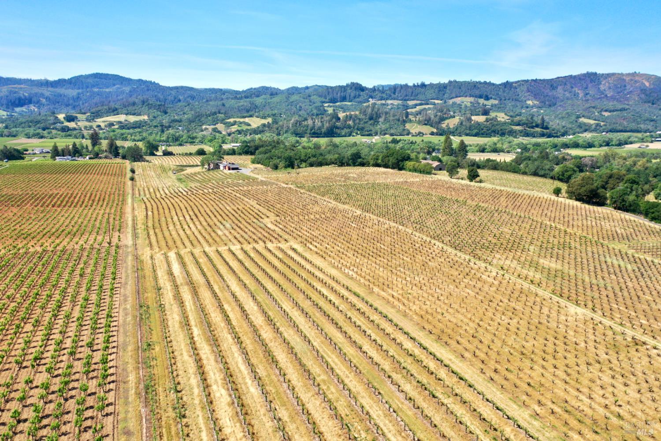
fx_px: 514
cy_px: 220
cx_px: 330
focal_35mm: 28
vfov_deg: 46.4
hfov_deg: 65.5
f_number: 2.8
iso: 100
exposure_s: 1/1250
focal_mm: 10.26
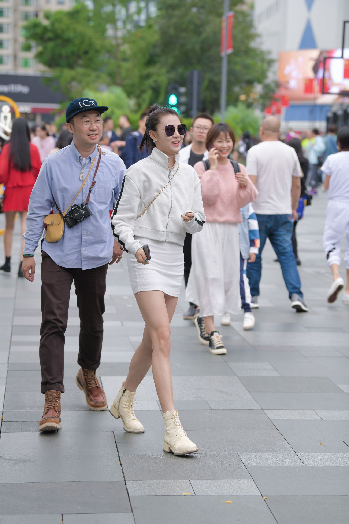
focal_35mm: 110
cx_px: 174
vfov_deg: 18.6
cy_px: 262
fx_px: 1599
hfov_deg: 12.5
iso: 640
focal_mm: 110
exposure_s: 1/640
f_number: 4
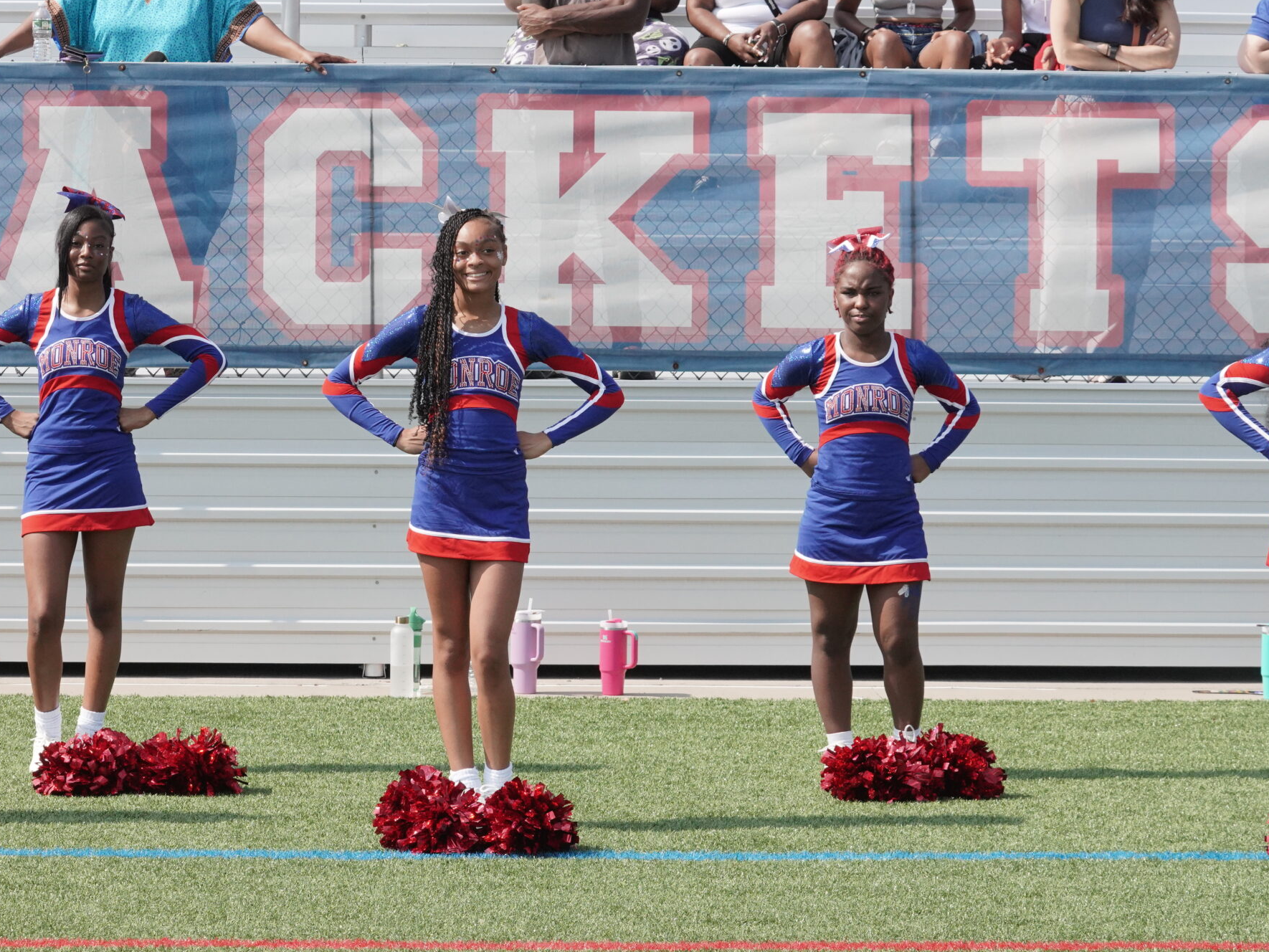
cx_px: 472
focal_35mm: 146
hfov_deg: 13.5
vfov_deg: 10.2
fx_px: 5353
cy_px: 555
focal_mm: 70
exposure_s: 1/2000
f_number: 8
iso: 1000
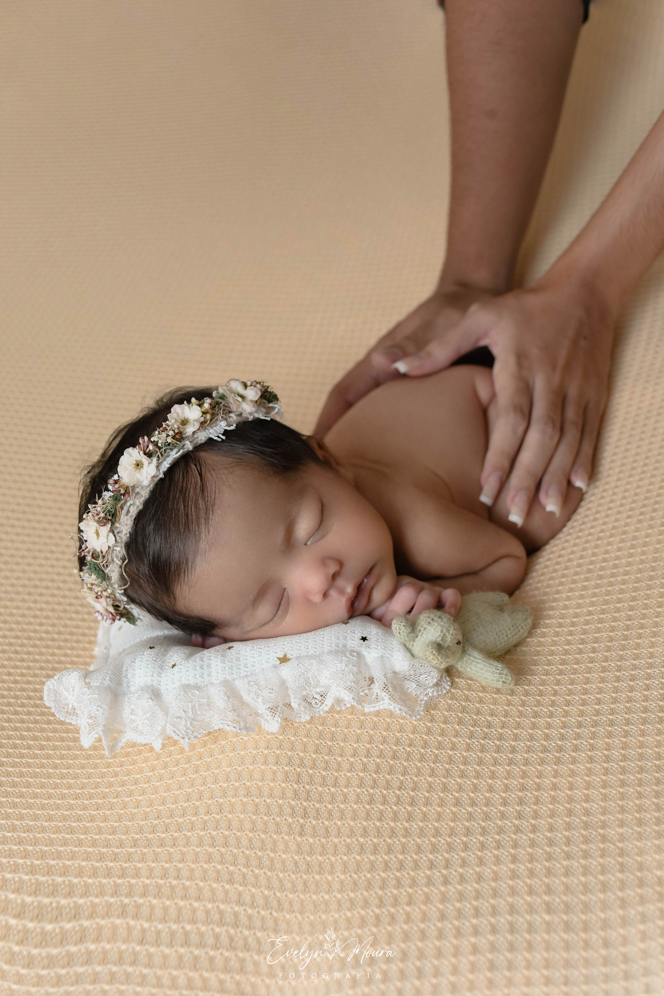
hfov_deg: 33.4
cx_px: 332
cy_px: 498
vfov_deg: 48.5
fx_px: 1107
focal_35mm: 40
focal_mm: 27
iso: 1250
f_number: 4
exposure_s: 1/125
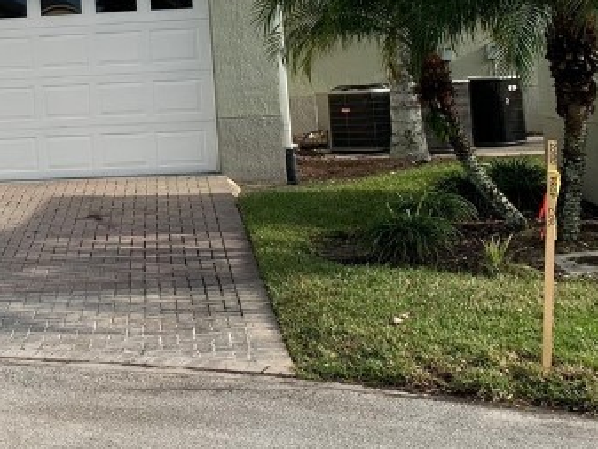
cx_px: -32
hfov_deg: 23.4
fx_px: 1365
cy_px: -43
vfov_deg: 18.0
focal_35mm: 79
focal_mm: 4.25
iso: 25
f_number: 1.8
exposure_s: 1/1427
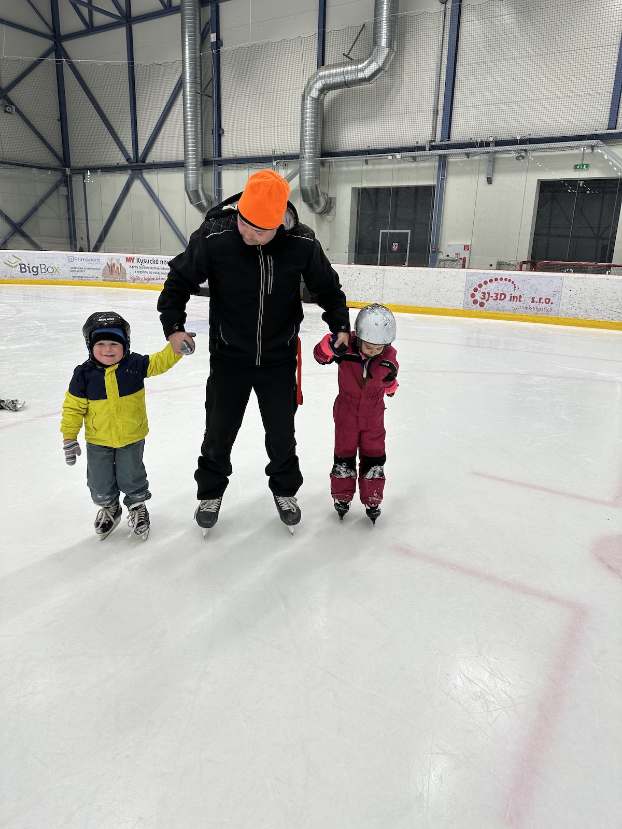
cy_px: 414
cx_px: 311
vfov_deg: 71.6
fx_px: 575
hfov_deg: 56.8
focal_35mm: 24
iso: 64
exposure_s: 1/130
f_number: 1.78
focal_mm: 6.86
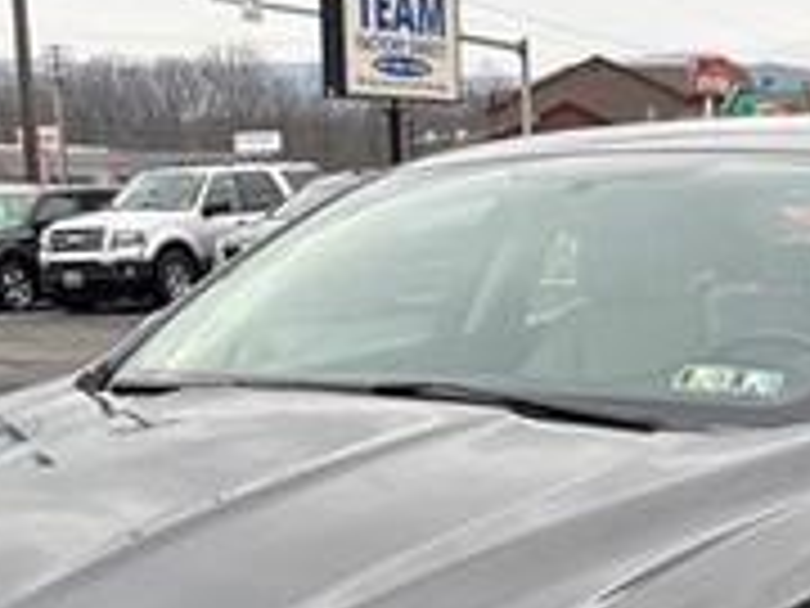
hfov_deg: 26.7
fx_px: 1708
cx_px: 450
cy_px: 788
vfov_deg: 18.7
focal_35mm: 73
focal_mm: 5.96
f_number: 1.6
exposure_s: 1/525
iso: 50
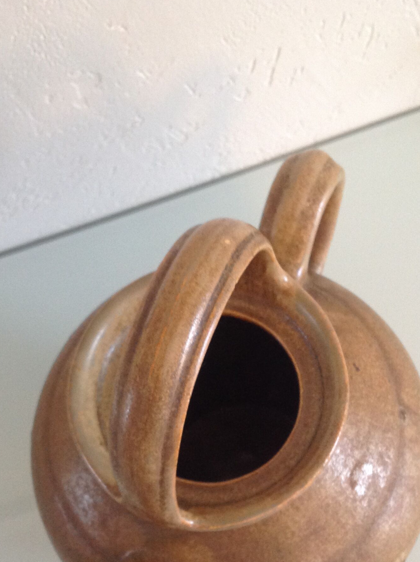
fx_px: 827
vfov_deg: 37.0
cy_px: 390
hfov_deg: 28.5
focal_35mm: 51
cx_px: 217
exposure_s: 1/17
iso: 200
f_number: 2.4
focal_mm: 4.28
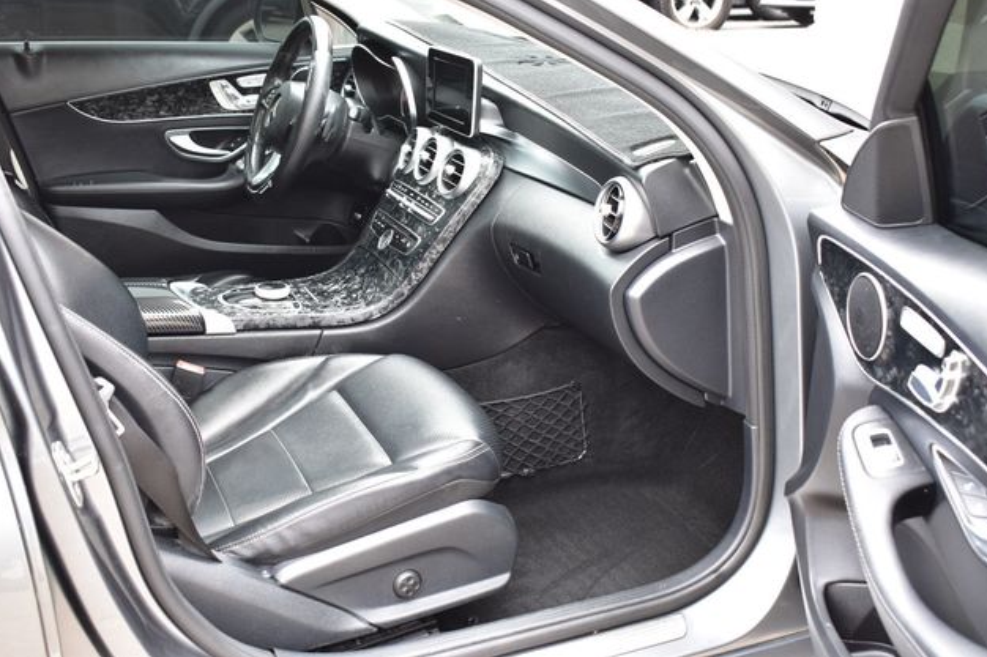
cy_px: 323
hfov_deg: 42.8
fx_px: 1261
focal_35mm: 46
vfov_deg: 29.2
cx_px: 494
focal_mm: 30
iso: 400
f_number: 6.3
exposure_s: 1/20
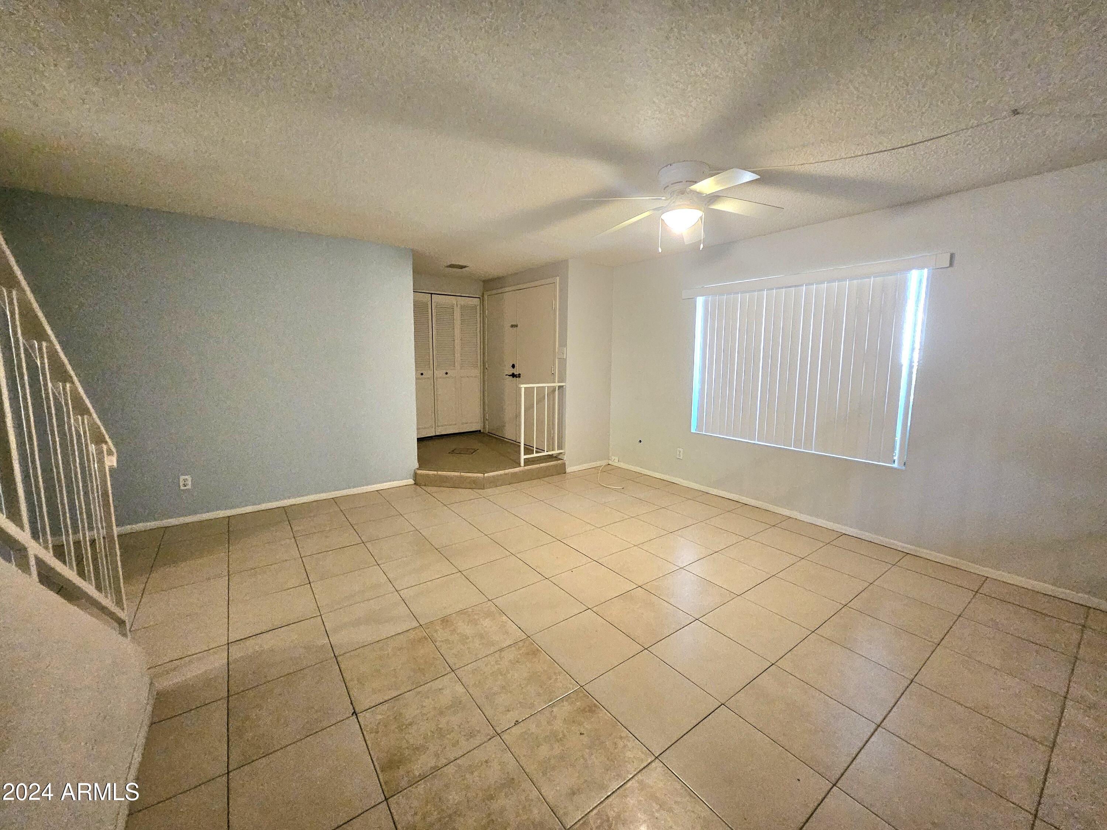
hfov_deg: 106.2
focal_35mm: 13
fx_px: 416
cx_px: 554
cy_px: 415
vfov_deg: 89.9
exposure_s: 1/30
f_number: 2.2
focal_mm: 1.74
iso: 640
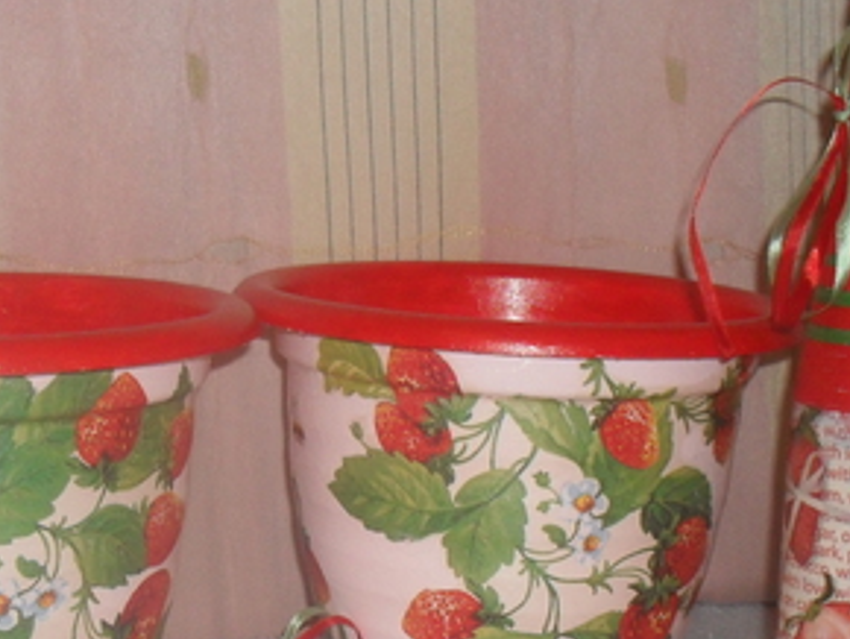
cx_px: 363
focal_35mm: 72
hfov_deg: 27.0
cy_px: 553
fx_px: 1769
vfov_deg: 20.1
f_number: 2.8
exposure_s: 1/45
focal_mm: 6.3
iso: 200
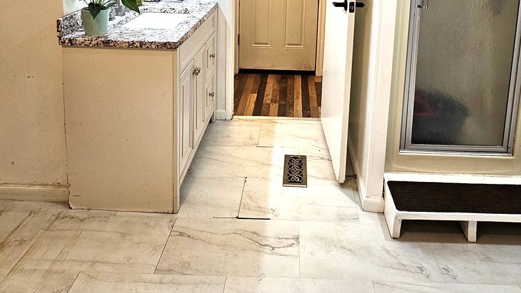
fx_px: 345
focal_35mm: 25
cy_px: -21
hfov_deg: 73.8
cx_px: 291
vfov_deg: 38.8
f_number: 2.2
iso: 100
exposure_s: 1/60
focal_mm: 2.2
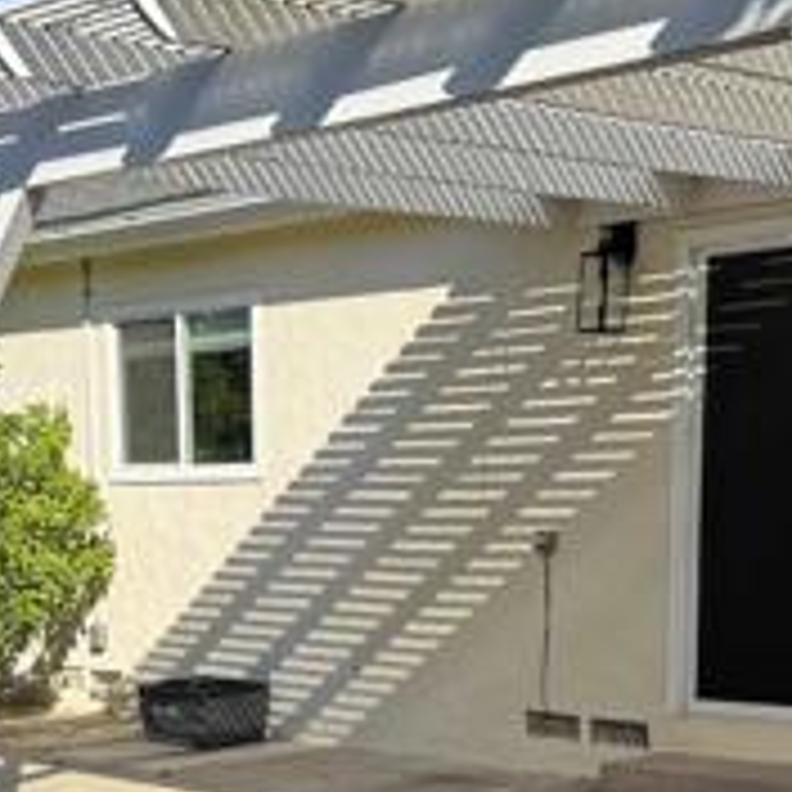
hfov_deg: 22.5
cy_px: 846
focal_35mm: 77
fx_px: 1993
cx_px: 328
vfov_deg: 21.4
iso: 80
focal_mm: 6.76
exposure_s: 1/2370
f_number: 1.78
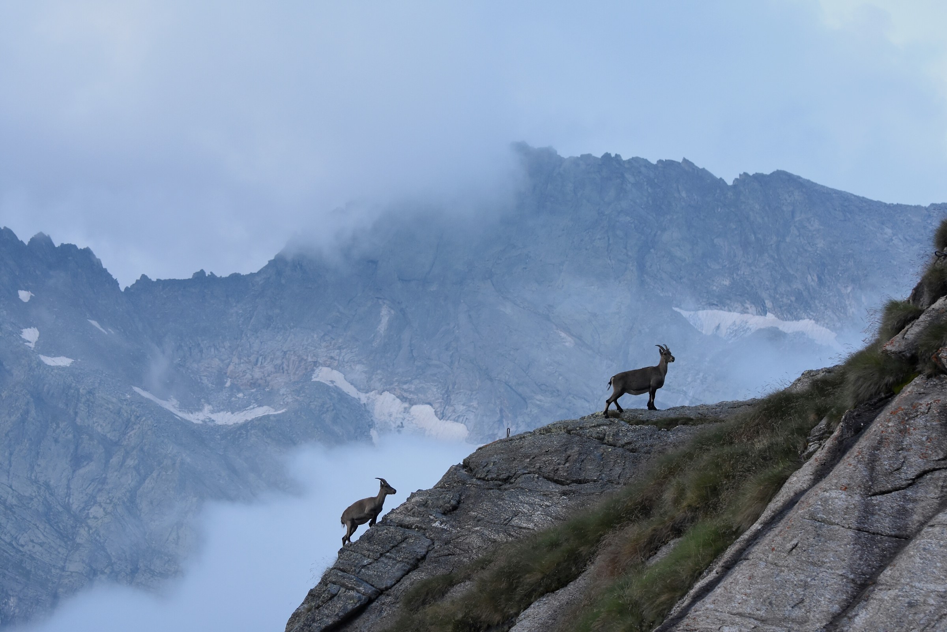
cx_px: 474
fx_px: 2959
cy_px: 316
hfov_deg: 18.2
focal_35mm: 112
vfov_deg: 12.2
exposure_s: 1/125
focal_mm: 75
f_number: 5.6
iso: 1600
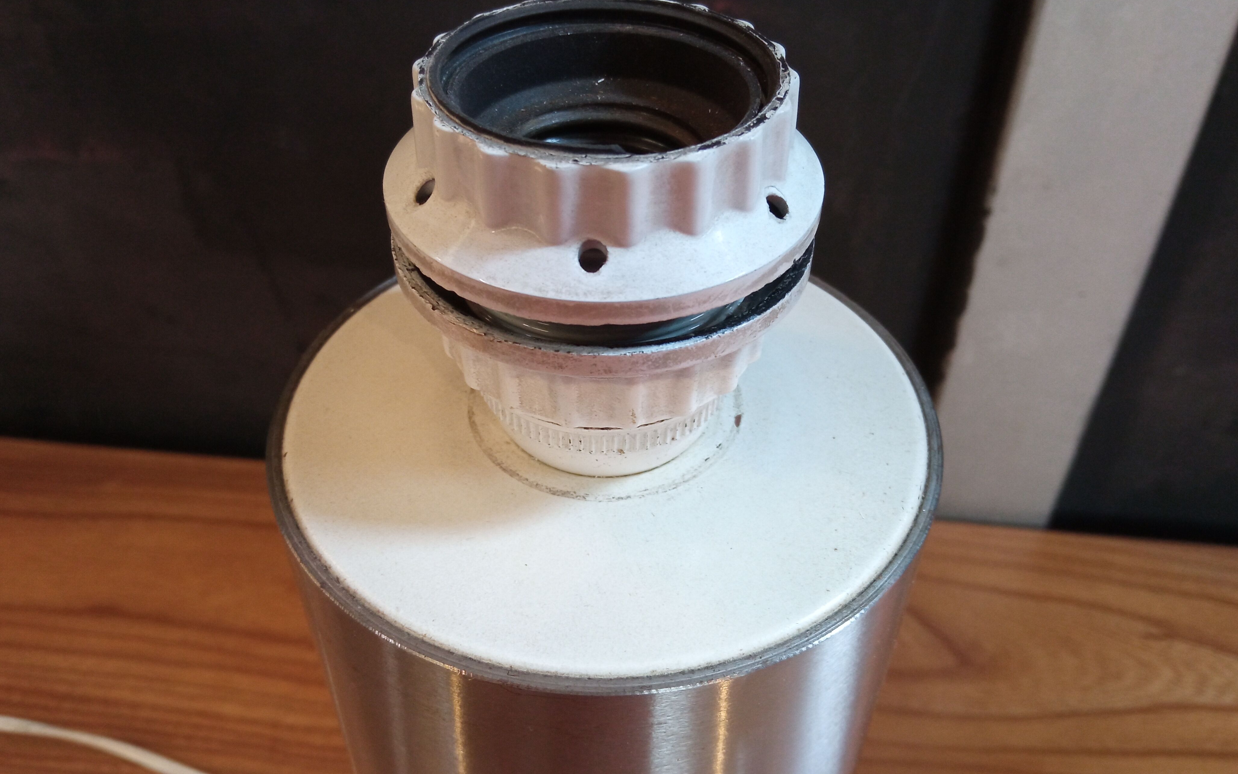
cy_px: 376
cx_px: 617
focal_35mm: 29
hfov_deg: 64.6
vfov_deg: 43.1
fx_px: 978
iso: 742
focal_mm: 3.79
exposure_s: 1/25
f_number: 2.2
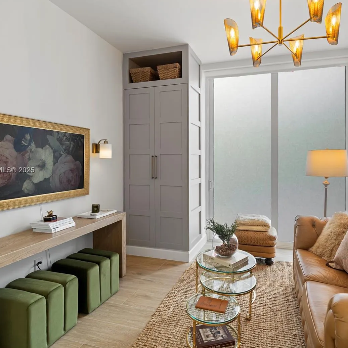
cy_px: 171
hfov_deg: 71.8
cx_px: 196
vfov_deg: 72.1
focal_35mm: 21
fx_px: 239
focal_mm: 16
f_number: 4.5
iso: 250
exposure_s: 1/15
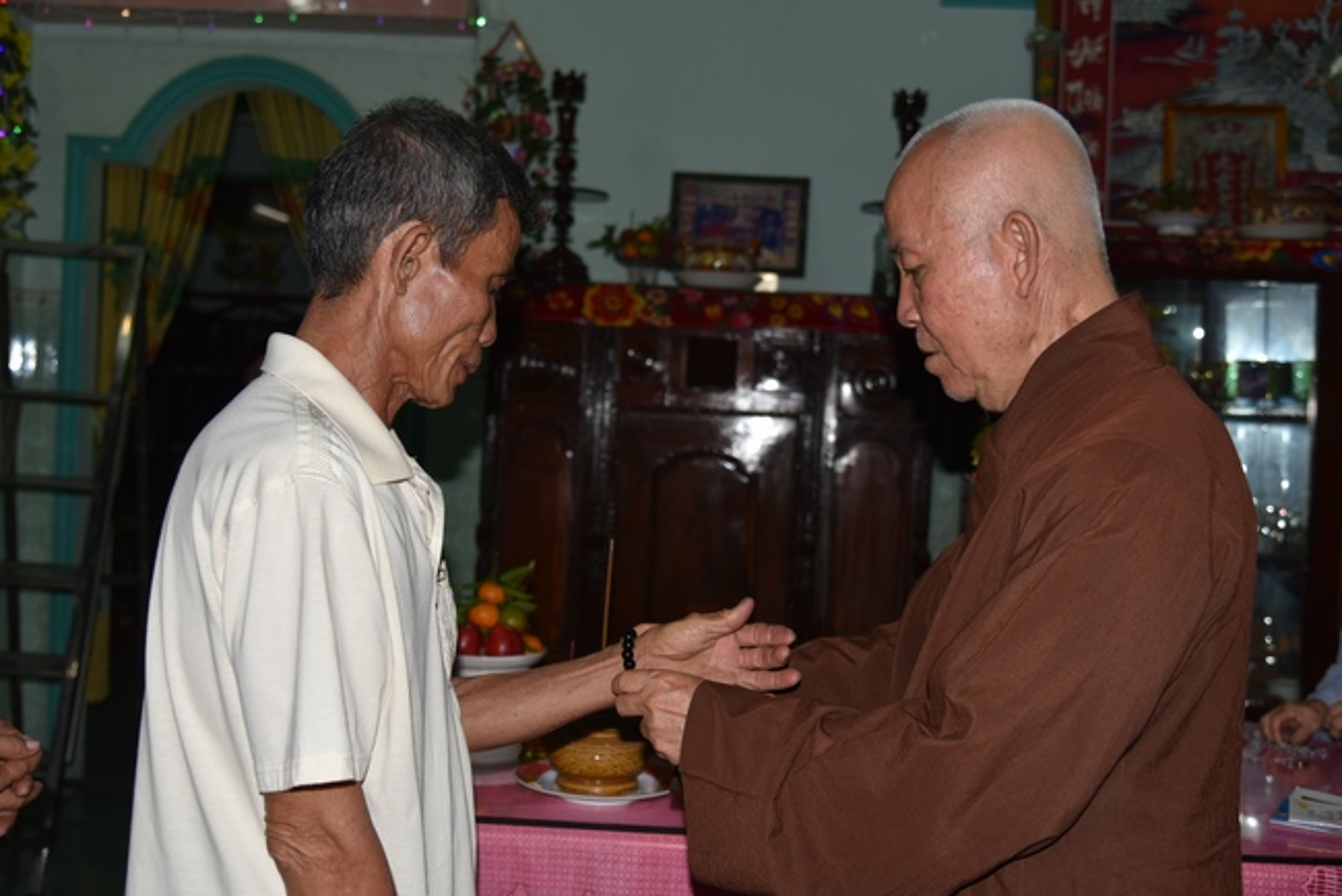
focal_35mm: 38
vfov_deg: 35.1
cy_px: 448
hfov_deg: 50.7
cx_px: 671
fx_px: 1417
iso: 100
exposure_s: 1/60
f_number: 4
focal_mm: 38
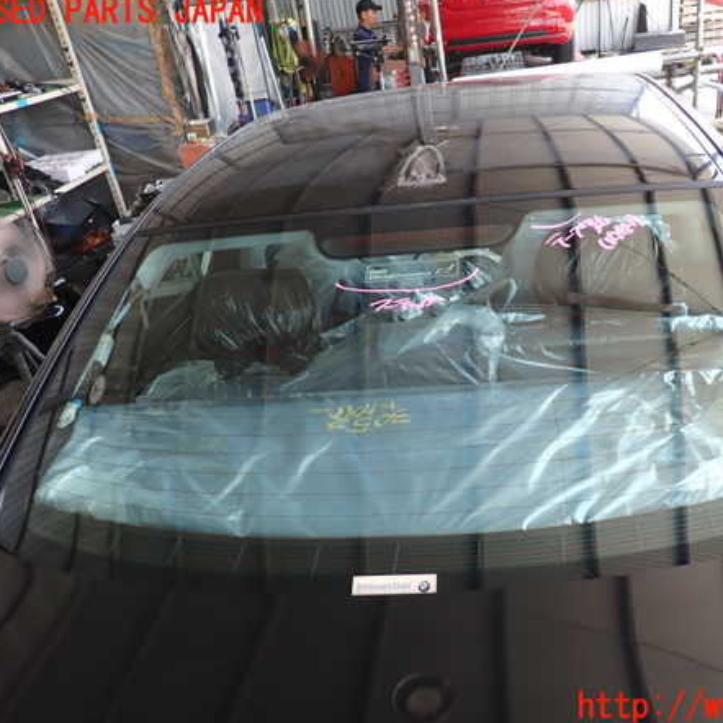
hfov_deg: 53.4
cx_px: 456
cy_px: 360
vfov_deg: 54.0
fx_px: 709
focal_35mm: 30
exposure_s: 1/200
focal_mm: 4.5
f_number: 2
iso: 100
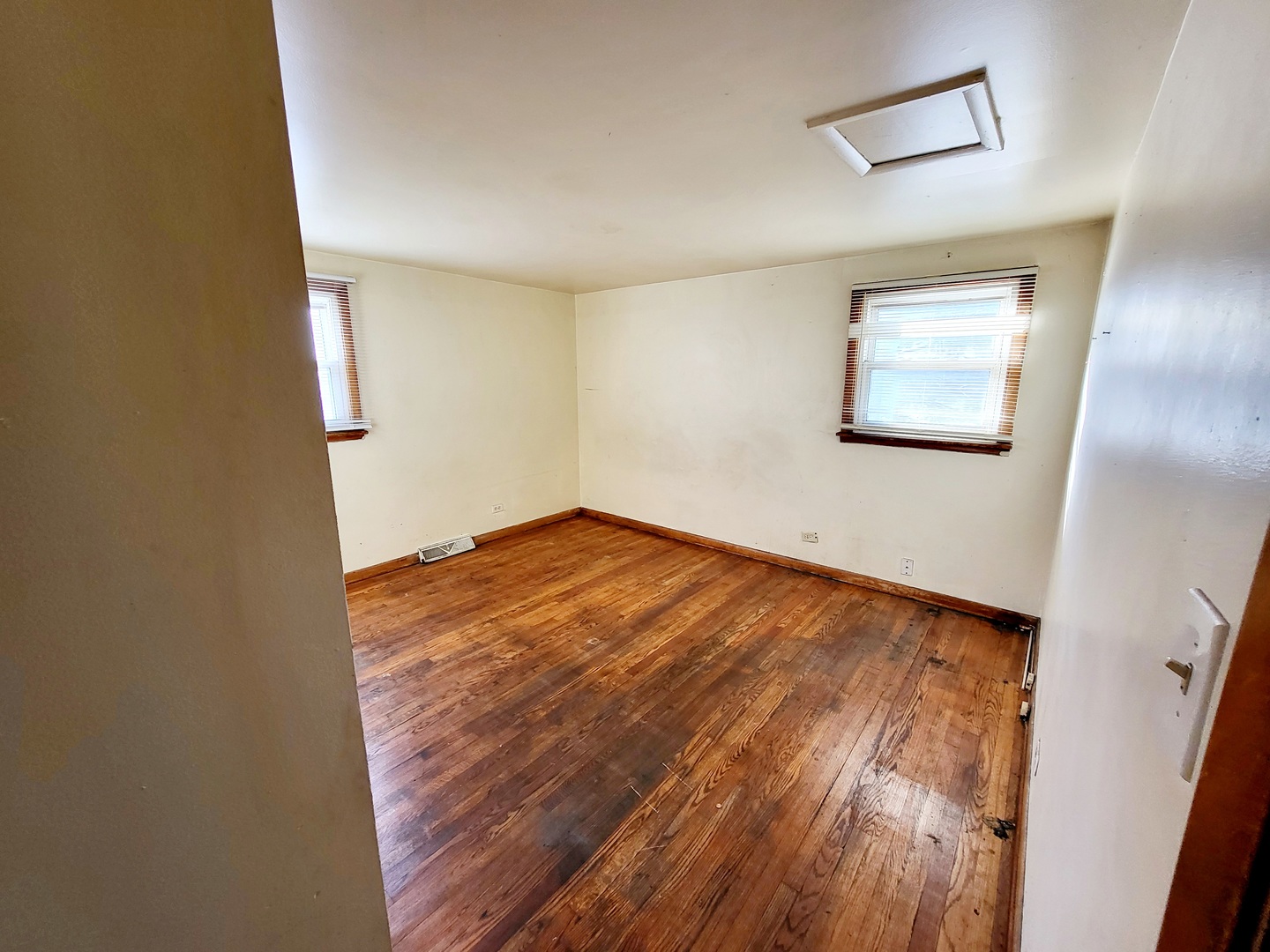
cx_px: 635
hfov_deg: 106.2
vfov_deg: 89.9
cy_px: 476
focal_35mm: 13
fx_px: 477
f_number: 2.2
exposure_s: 1/60.2
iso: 80
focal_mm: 1.74
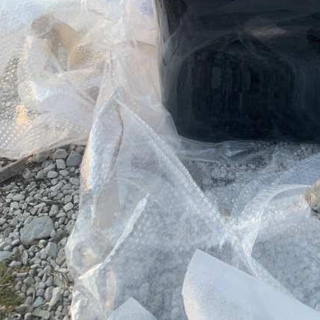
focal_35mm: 58
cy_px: -42
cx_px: 300
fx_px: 607
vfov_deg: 26.9
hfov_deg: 28.2
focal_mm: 4.25
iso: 100
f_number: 1.8
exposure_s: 1/89
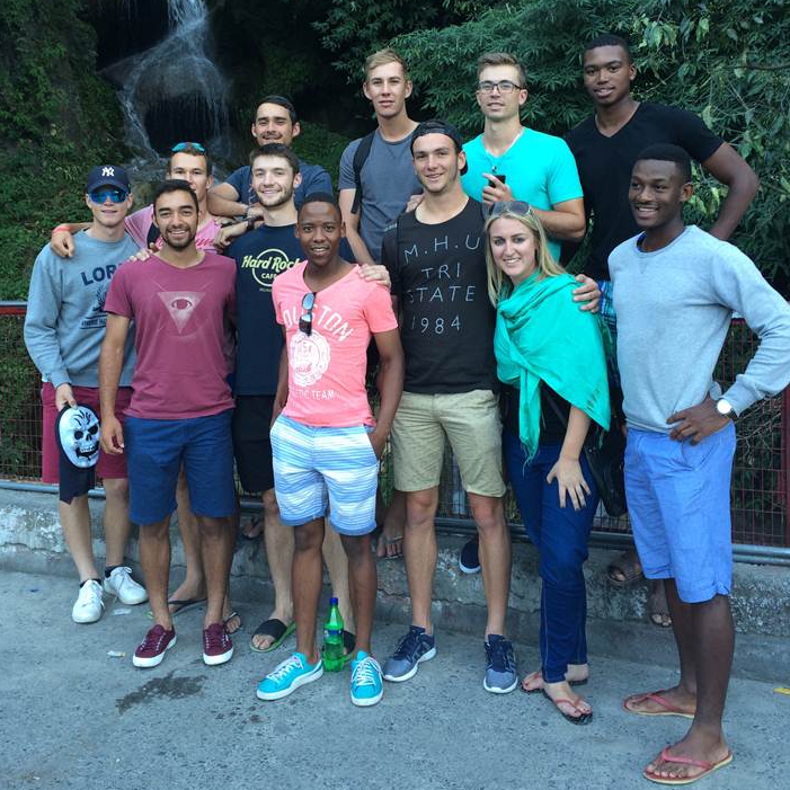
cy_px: 285
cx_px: 389
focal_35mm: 37
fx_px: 955
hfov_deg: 44.9
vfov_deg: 44.5
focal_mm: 4.15
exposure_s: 1/50
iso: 40
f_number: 2.2
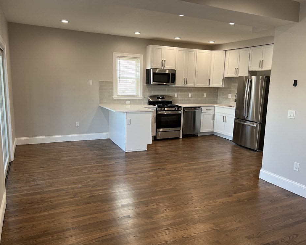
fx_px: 254
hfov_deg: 62.2
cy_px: 124
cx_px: 156
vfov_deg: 51.5
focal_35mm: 28
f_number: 1.5
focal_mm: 5.7
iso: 100
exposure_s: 1/124
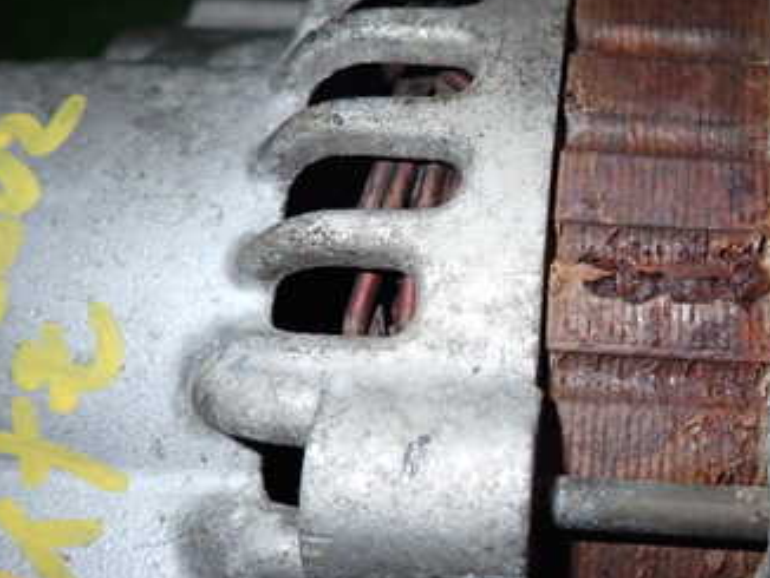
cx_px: 645
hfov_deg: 39.2
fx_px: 1024
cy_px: 323
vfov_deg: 31.5
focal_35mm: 46
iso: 400
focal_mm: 4.5
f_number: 5.6
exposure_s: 1/100
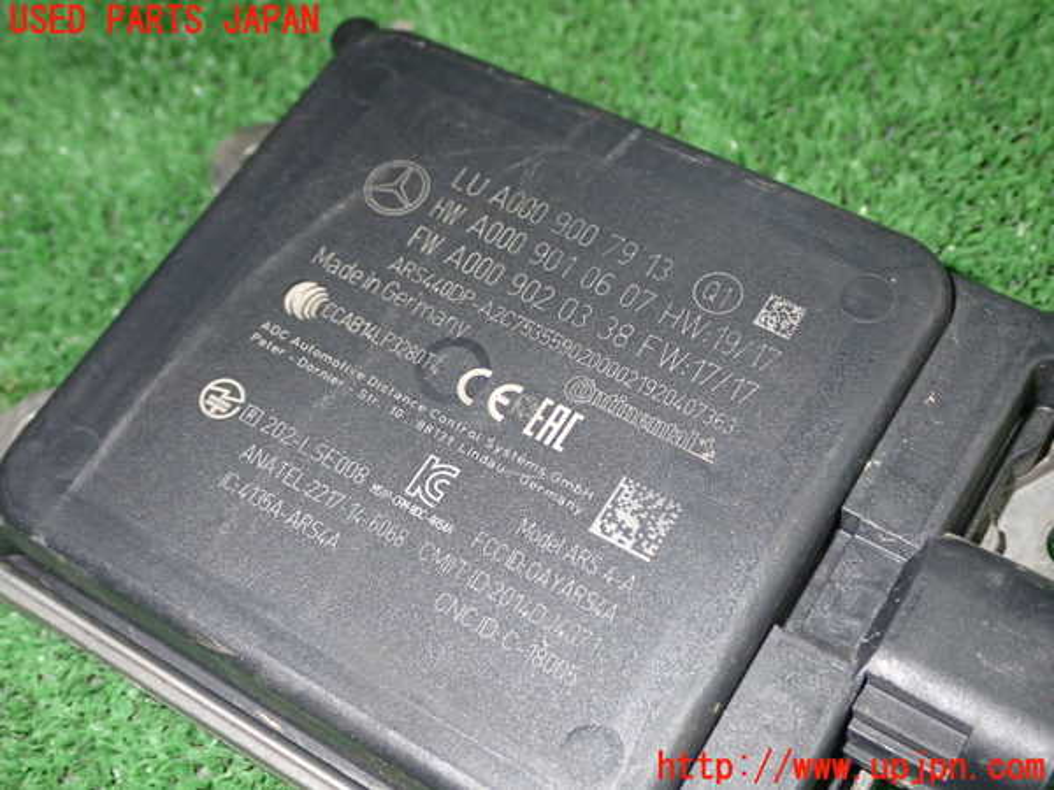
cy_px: 395
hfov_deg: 38.2
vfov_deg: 29.1
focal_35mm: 50
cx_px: 527
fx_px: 1522
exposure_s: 1/50
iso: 400
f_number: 9
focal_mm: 9.01
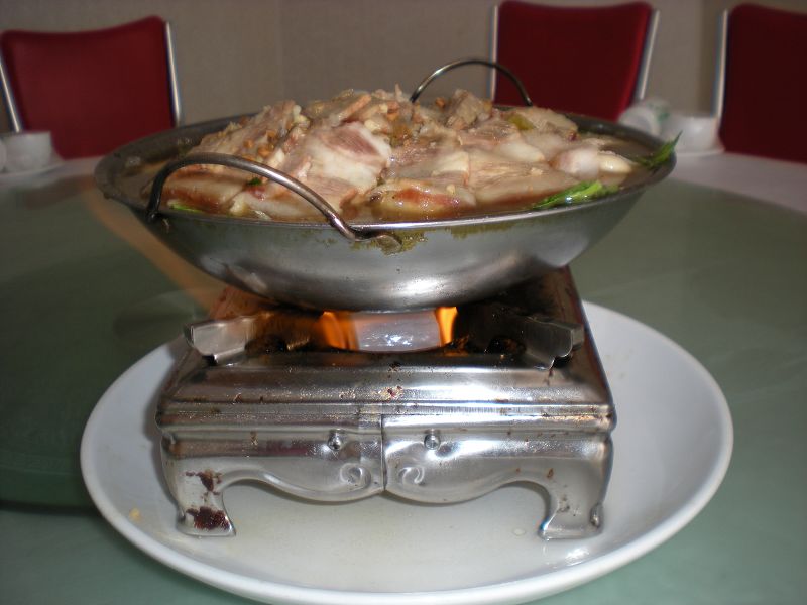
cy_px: 302
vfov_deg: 37.7
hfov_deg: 49.0
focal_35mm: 38
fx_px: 886
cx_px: 404
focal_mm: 6.3
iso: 64
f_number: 3.1
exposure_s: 1/30
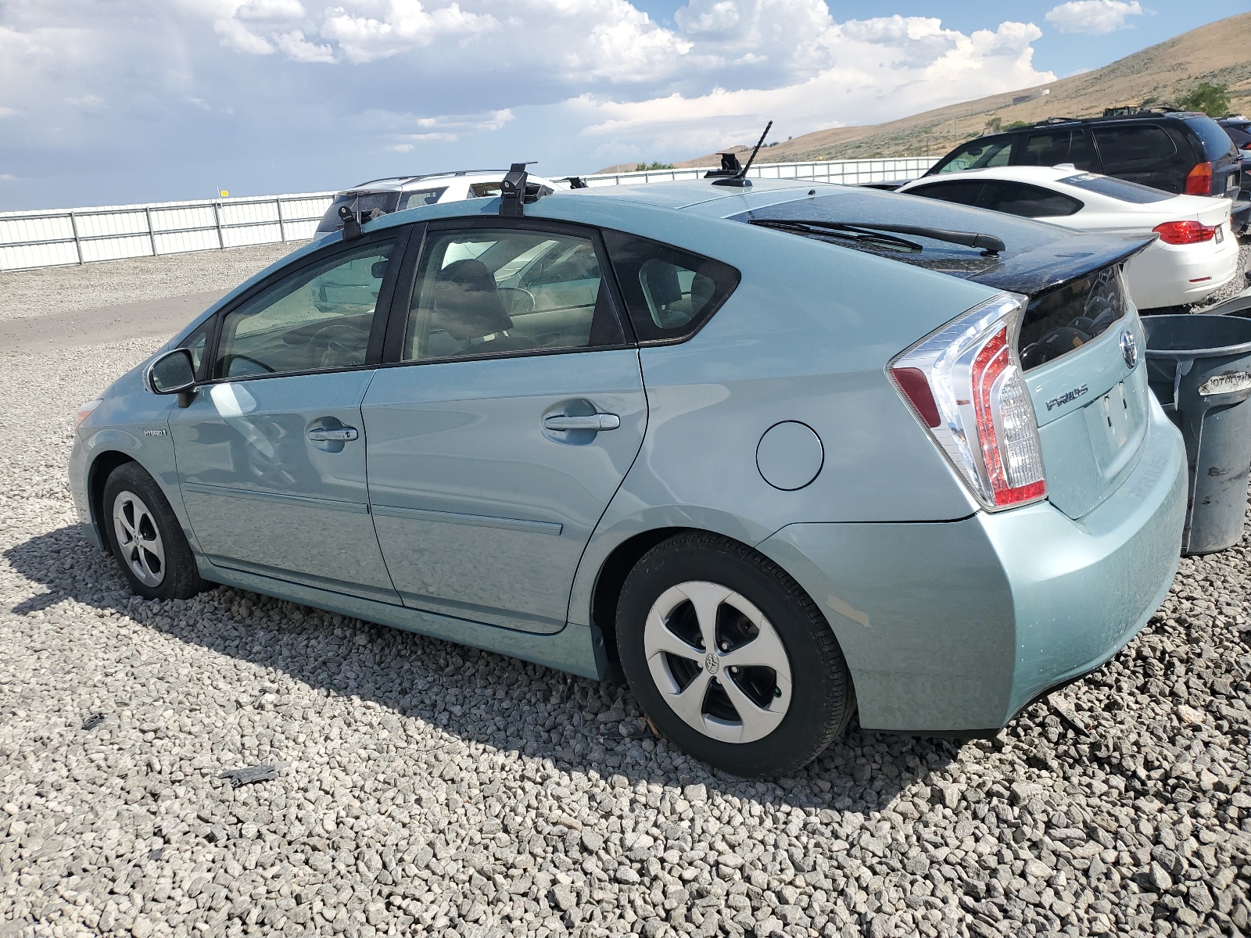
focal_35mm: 26
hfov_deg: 67.3
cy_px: 469
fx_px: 940
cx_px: 626
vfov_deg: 53.1
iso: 50
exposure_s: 1/3333
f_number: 1.5
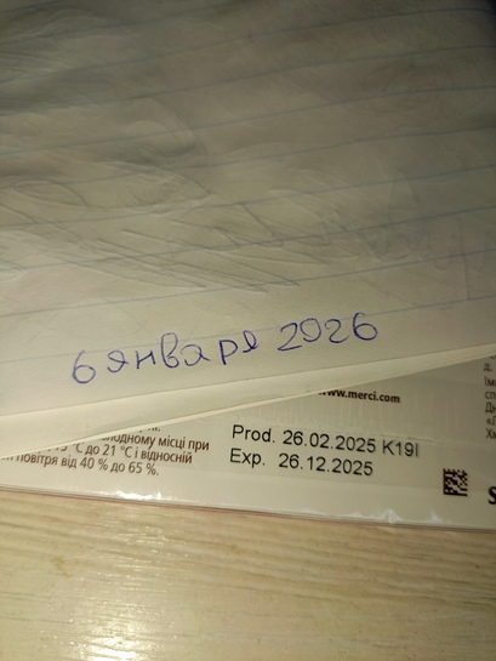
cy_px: 330
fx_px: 477
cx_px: 248
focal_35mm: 25
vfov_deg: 69.4
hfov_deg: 54.9
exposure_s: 1/151
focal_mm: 4.76
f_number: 1.69
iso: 112
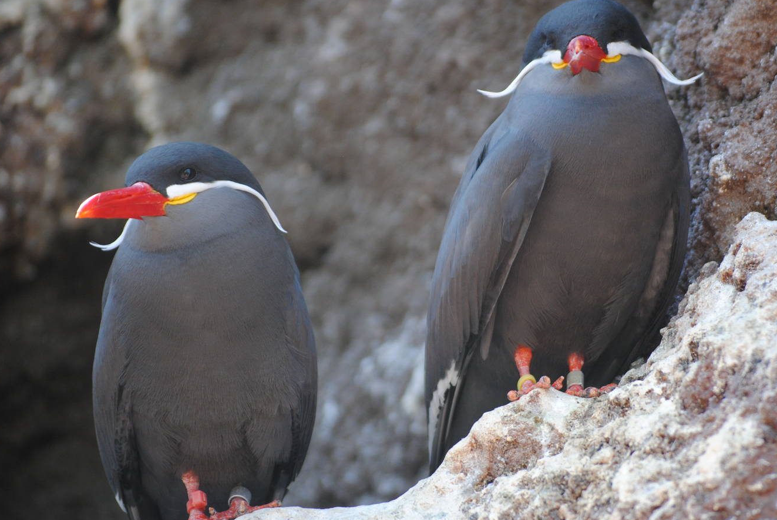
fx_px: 3371
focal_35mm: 156
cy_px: 233
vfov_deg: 8.8
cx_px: 462
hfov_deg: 13.1
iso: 280
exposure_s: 1/125
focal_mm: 86
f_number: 4.2
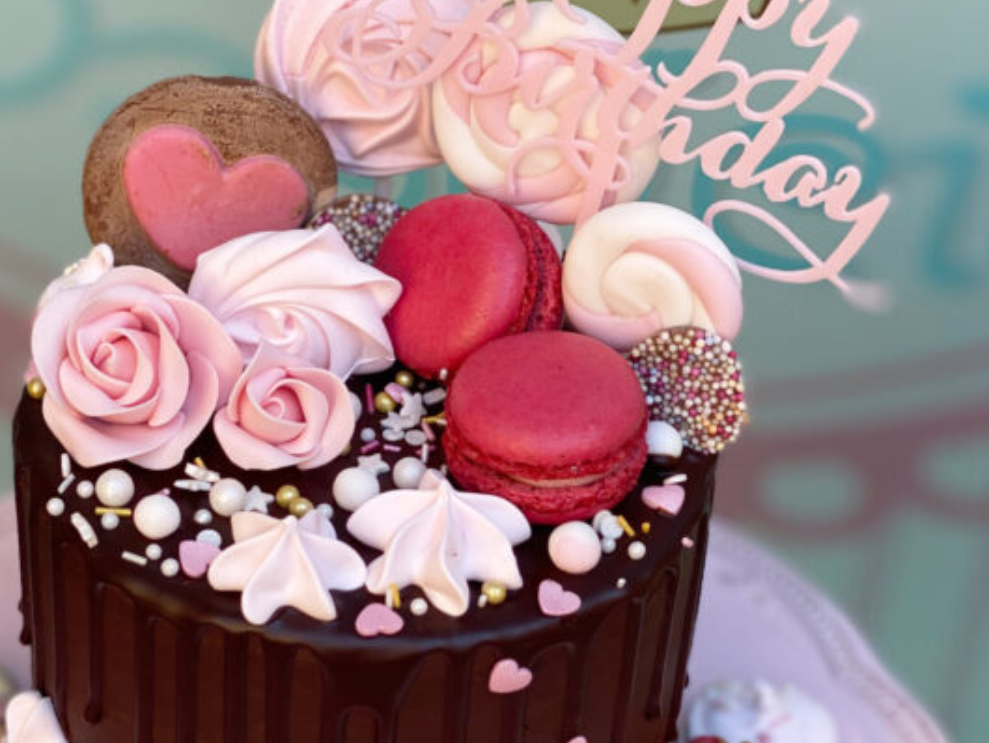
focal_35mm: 85
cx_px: 394
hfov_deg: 23.0
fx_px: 2430
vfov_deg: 17.3
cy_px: 518
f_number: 2
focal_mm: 6
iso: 20
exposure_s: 1/204
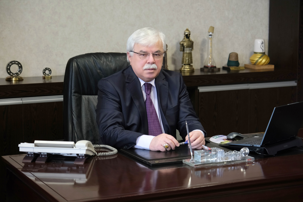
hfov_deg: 24.5
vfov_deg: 16.5
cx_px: 152
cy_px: 101
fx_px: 699
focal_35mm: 83
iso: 1600
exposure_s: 1/85
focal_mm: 55
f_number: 3.2
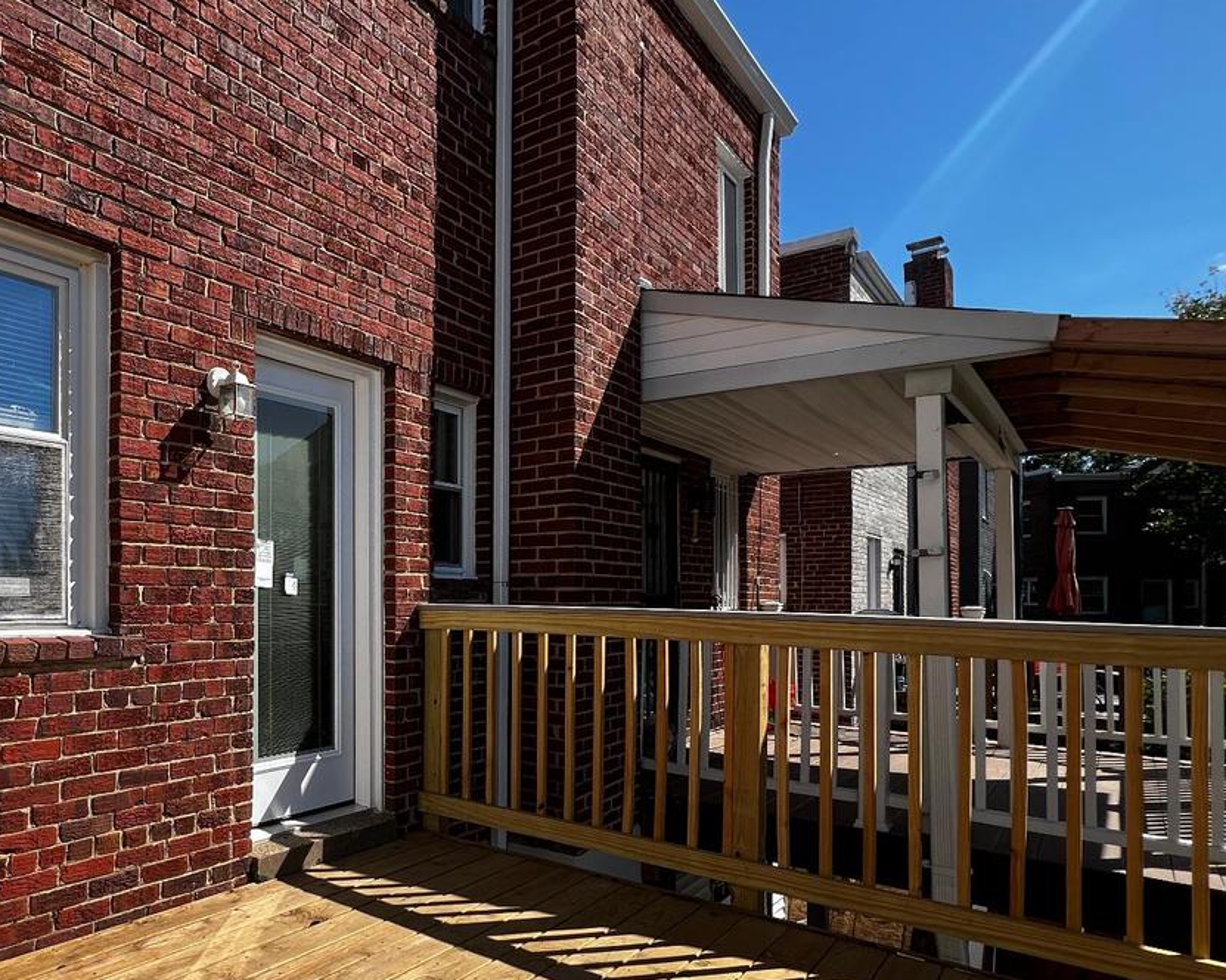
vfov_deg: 62.4
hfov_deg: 69.5
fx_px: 798
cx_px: 289
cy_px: 599
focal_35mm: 22
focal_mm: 1.57
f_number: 1.8
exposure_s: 1/1155
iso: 32
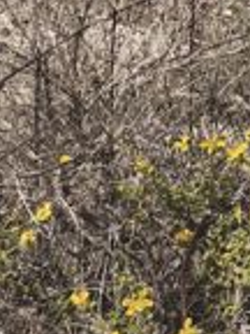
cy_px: -81
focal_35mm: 85
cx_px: 383
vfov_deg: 21.2
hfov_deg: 15.8
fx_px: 819
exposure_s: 1/2035
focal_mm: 5.35
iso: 80
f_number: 1.7
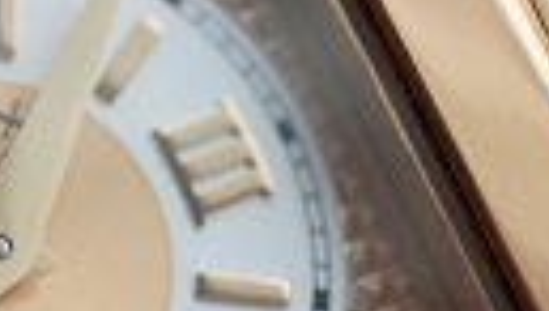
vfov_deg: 2.0
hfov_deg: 3.6
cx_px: 26
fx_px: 8703
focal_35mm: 597
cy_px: 594
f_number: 2.8
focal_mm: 105
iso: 640
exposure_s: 1/250
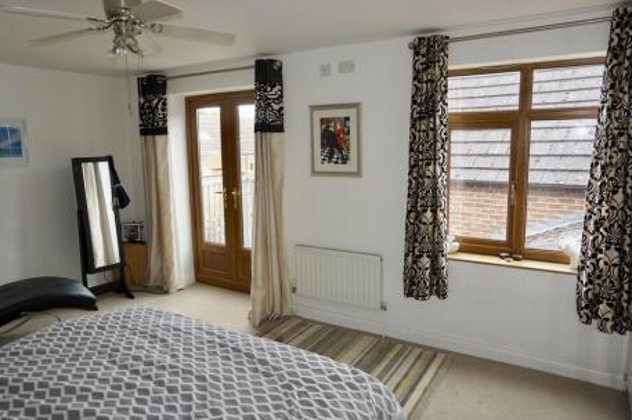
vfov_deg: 51.2
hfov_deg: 71.5
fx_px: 439
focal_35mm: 25
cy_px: 209
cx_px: 307
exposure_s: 1/60
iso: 160
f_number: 4
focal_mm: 16
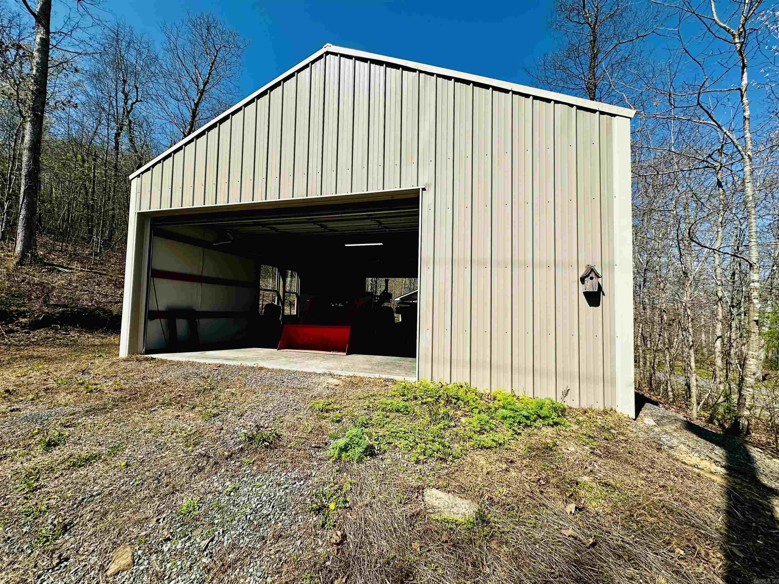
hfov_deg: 102.1
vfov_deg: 85.7
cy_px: 292
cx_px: 390
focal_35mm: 14
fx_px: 315
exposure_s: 1/1855
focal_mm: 2.22
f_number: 2.2
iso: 40
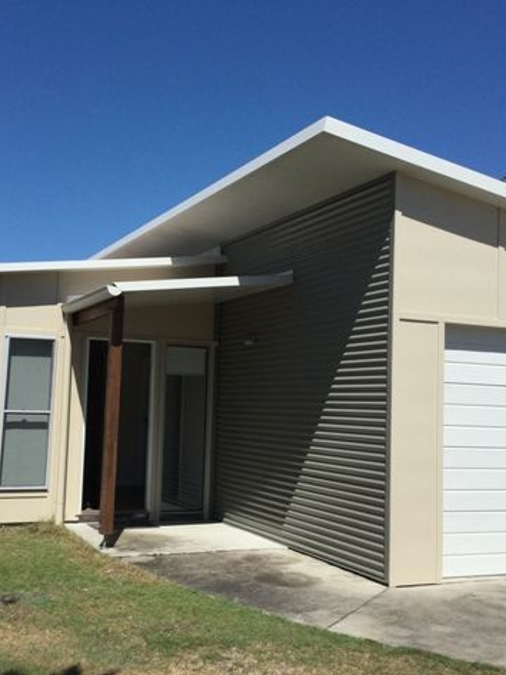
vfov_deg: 44.8
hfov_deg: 34.3
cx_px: 224
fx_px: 819
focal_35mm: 42
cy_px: 340
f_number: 2.4
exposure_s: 1/2915
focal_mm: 3.3
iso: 25
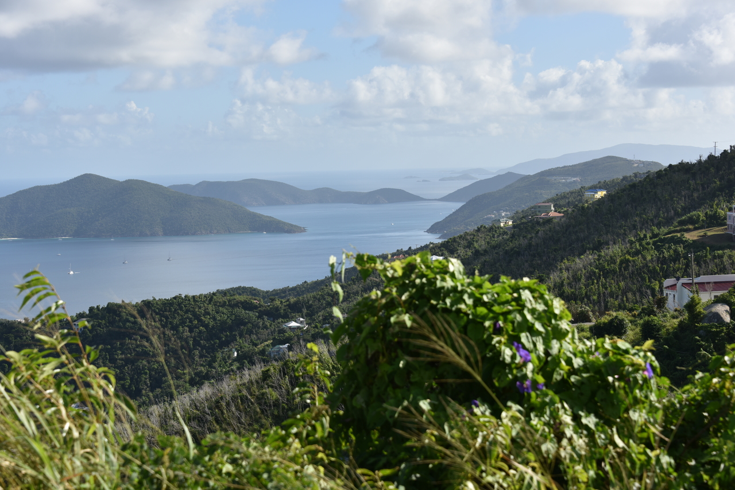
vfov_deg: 18.9
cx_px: 368
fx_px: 1470
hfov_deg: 28.1
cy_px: 245
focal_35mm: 72
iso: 100
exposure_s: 1/320
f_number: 9
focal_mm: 72
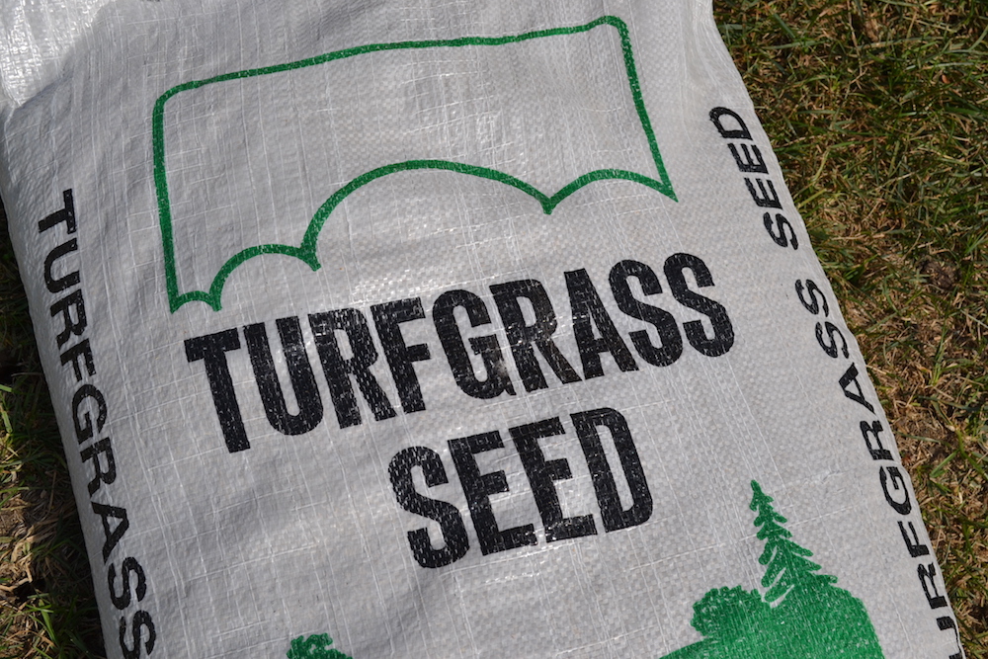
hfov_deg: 36.9
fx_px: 1482
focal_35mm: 54
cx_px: 494
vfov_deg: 25.1
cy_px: 330
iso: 100
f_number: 8
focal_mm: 36
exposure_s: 1/400
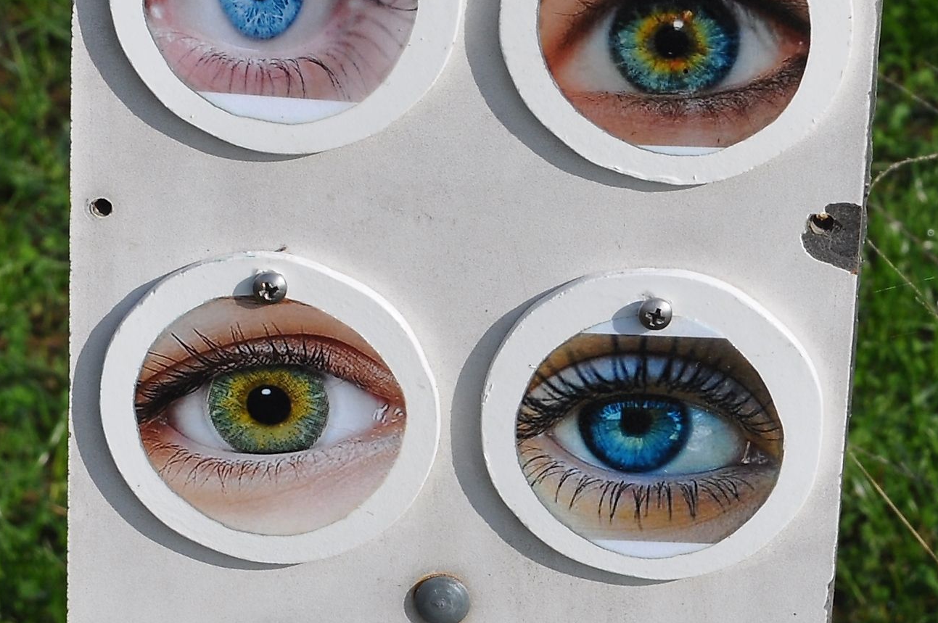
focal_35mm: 199
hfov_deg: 10.3
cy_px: 299
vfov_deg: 6.9
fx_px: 5179
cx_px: 922
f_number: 9.5
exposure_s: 1/350
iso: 200
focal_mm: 40
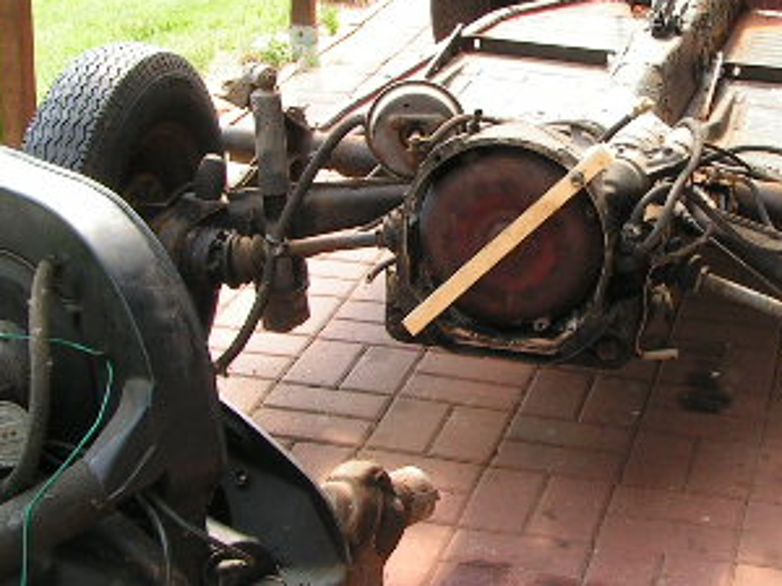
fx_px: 1830
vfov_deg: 18.2
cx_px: 584
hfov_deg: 23.9
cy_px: 193
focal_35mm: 81
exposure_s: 1/50
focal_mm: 6.3
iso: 50
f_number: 4.5
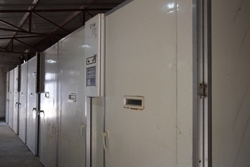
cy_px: 86
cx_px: 127
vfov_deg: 34.2
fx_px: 271
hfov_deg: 49.6
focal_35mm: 39
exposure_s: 1/60
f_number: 4
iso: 400
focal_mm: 24
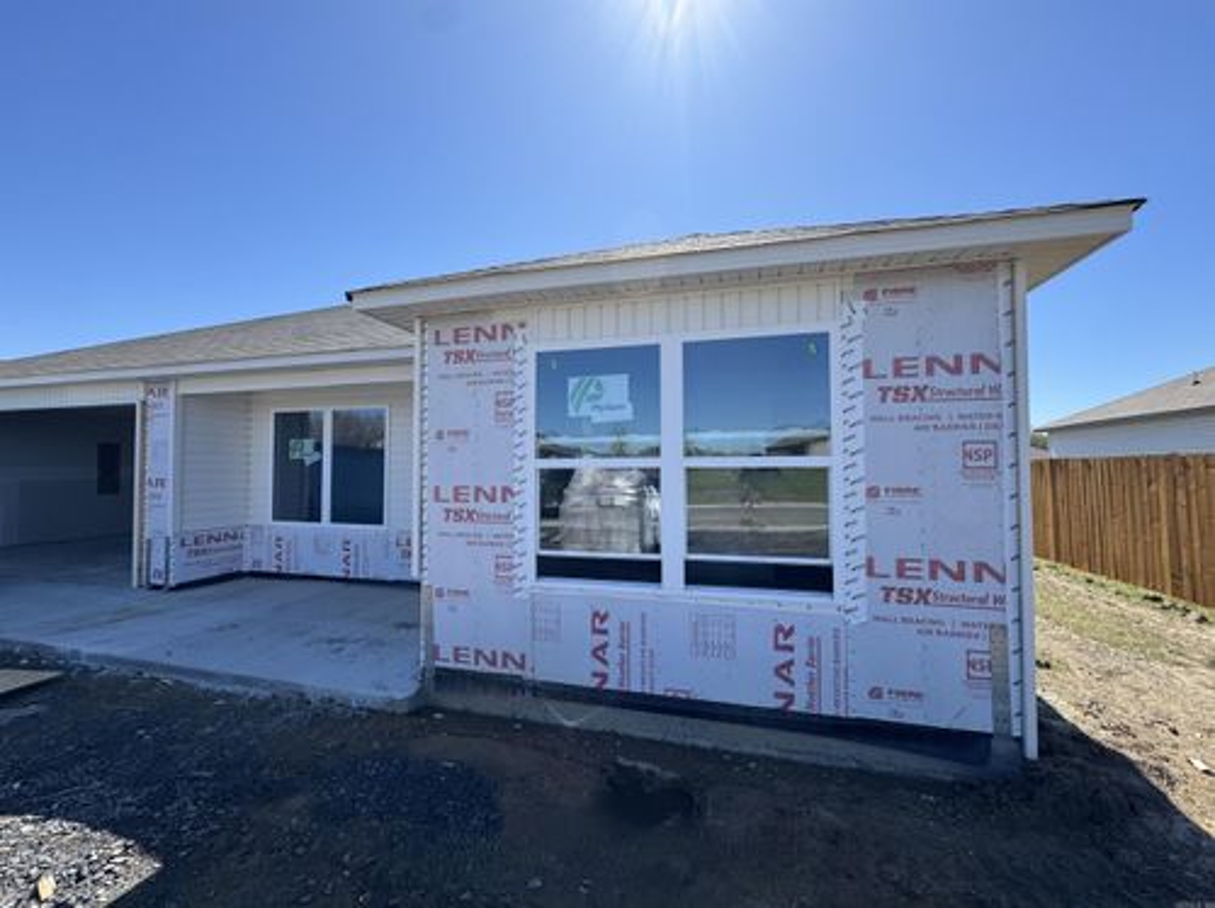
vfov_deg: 85.6
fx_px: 491
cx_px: 608
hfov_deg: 102.1
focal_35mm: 14
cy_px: 454
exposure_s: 1/1420
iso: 50
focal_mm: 2.22
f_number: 2.2
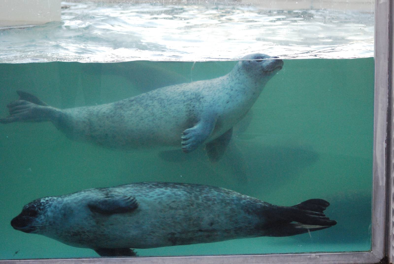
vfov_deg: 13.1
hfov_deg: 19.4
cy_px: 132
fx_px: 1151
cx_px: 197
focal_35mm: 105
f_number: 4
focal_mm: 70
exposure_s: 1/250
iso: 1000
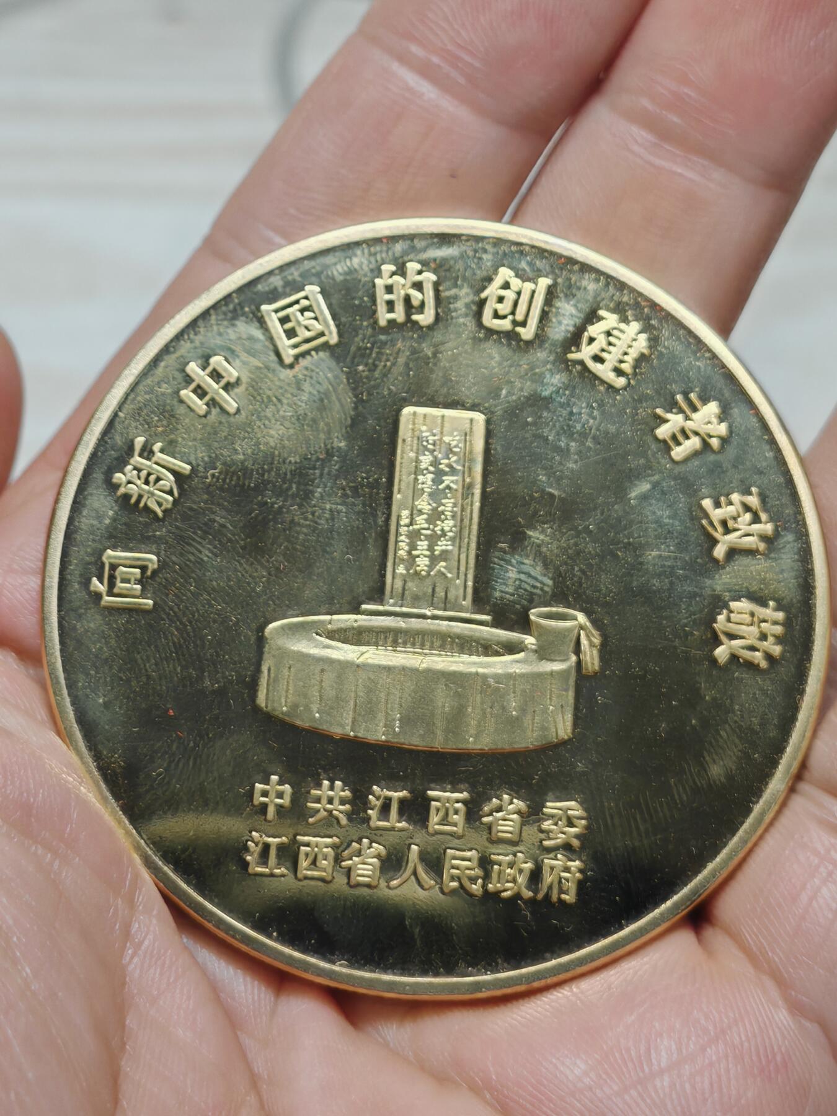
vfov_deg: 20.7
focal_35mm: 95
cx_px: 418
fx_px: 3063
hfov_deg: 15.6
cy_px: 558
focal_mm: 7.62
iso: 80
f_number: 1.6
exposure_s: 1/100
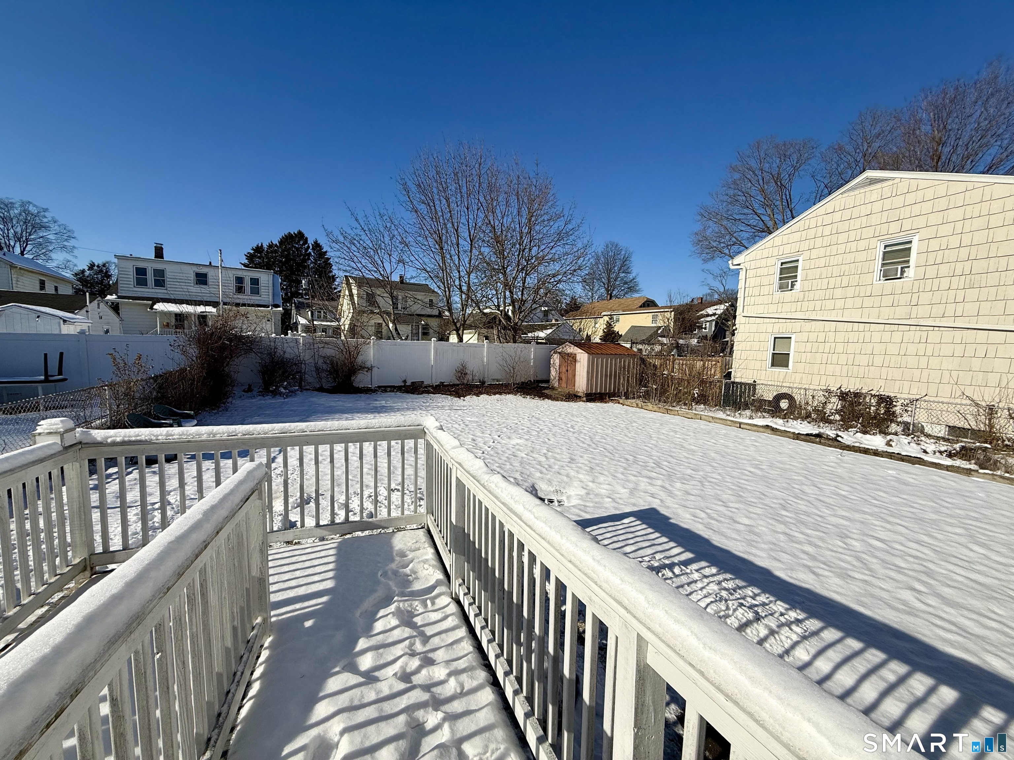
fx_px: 410
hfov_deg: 102.1
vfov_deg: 85.7
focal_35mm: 14
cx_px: 507
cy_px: 380
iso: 50
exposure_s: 1/5618
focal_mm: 2.22
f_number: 2.2
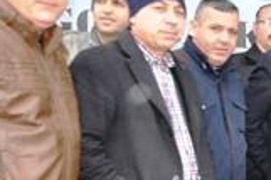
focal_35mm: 92
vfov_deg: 14.6
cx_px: 458
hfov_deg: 18.4
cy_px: 177
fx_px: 692
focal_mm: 18
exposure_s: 1/200
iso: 1000
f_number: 5.6
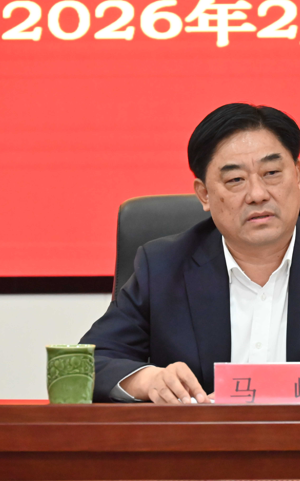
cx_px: 257
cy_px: 233
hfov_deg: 4.2
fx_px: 4069
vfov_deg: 6.8
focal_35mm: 311
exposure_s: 1/125
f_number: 6.3
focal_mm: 185
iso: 10000
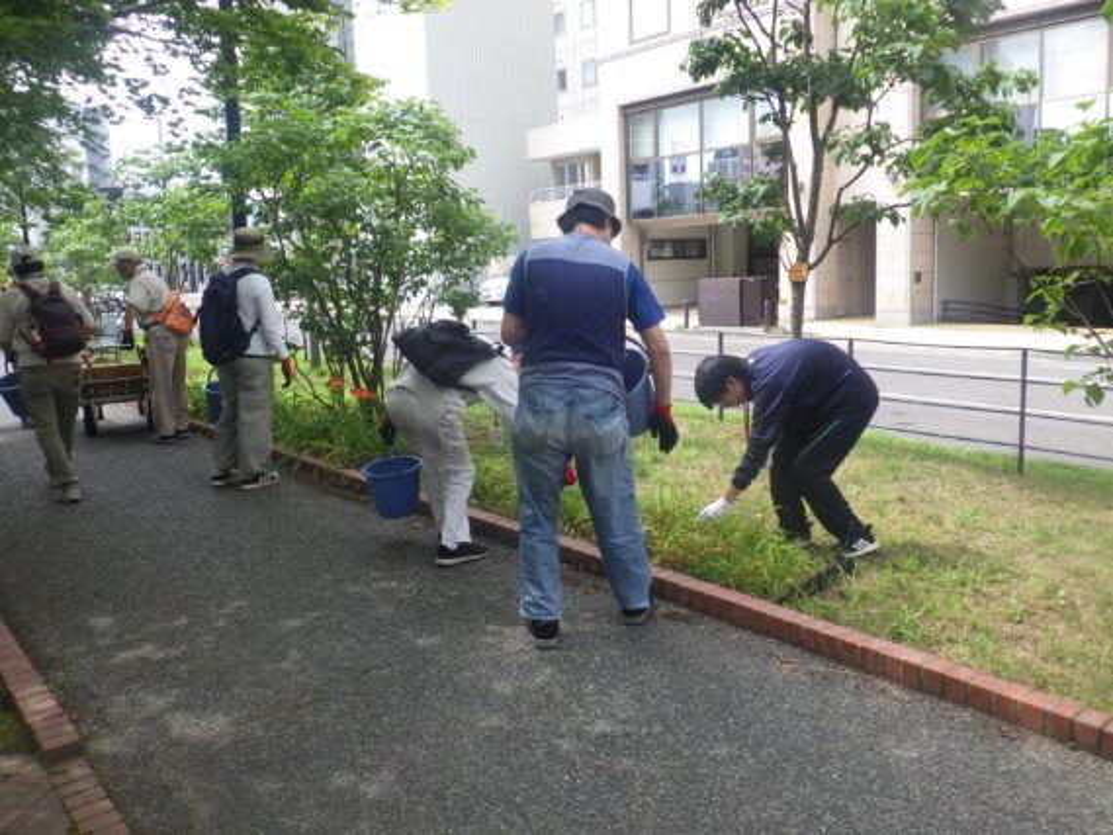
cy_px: 418
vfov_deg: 49.8
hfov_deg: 63.4
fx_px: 900
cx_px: 556
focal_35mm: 28
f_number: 4.2
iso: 125
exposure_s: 1/200
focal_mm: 5
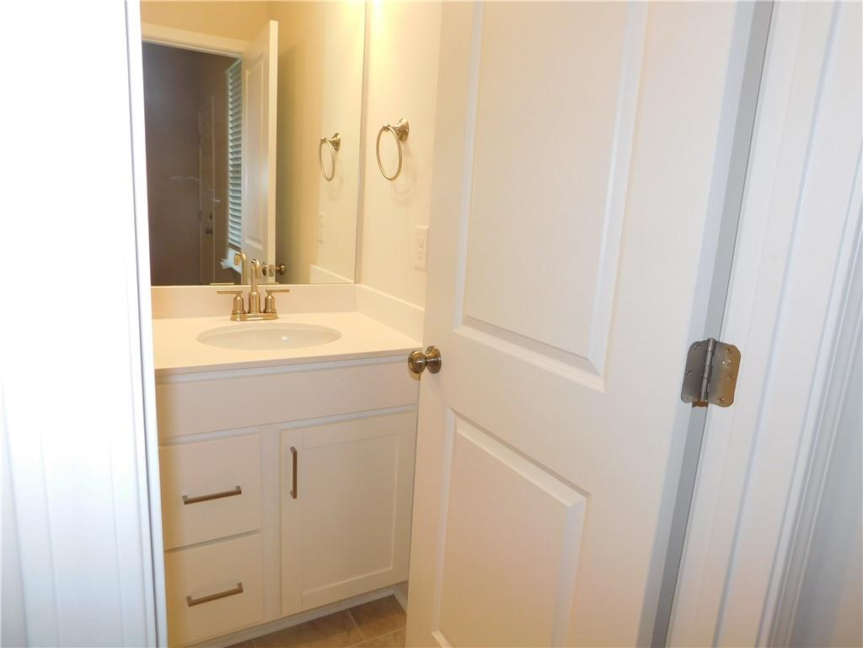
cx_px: 432
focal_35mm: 23
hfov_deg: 73.9
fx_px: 573
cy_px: 324
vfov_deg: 58.9
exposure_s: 1/40
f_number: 3
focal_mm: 4
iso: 125
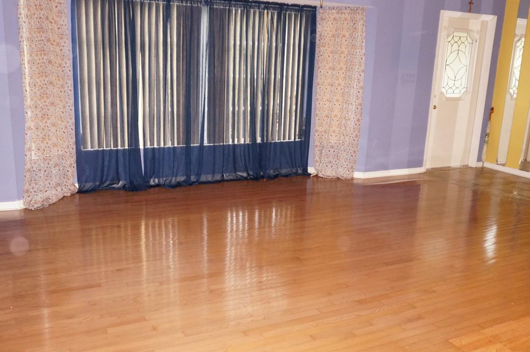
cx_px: 274
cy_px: 181
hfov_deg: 55.8
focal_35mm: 34
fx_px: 500
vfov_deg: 38.8
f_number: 4
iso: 1250
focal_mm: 16
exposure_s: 1/160
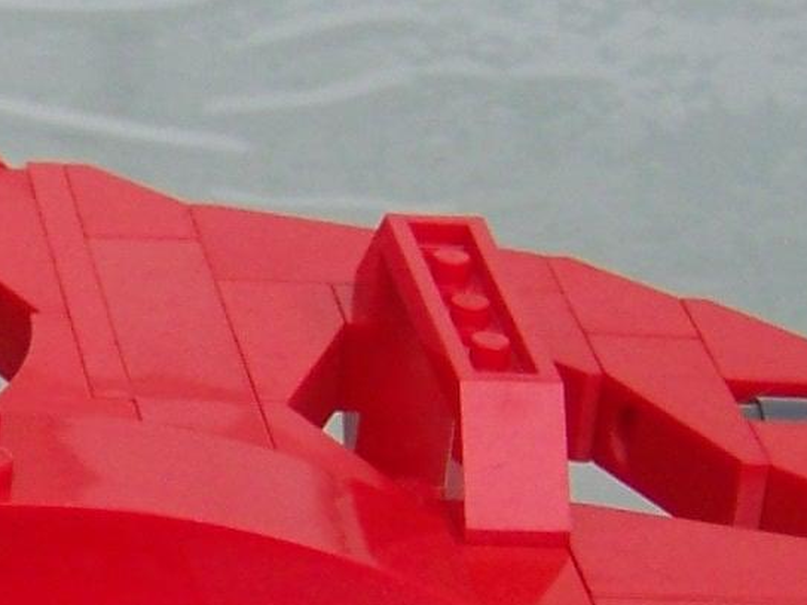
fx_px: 5011
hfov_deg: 9.0
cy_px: 639
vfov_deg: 6.9
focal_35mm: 215
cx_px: -416
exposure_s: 1/400
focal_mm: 6.3
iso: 64
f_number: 2.8
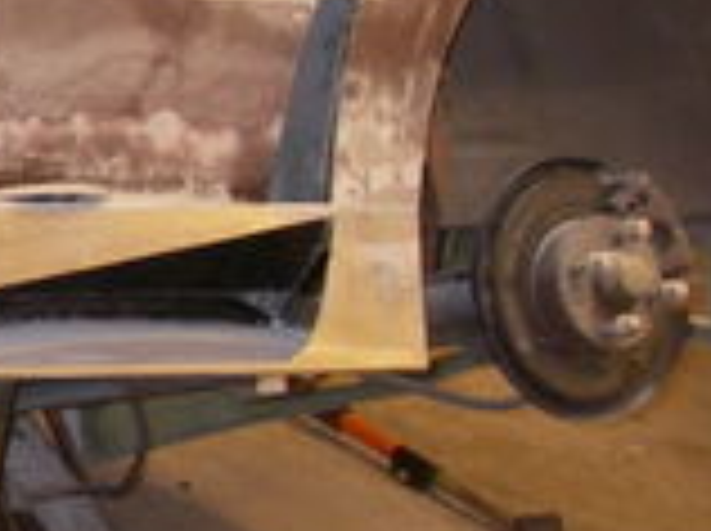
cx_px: -500
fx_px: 3158
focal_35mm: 154
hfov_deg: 12.0
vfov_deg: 9.6
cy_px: 302
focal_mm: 6.3
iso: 160
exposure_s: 1/40
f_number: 3.3
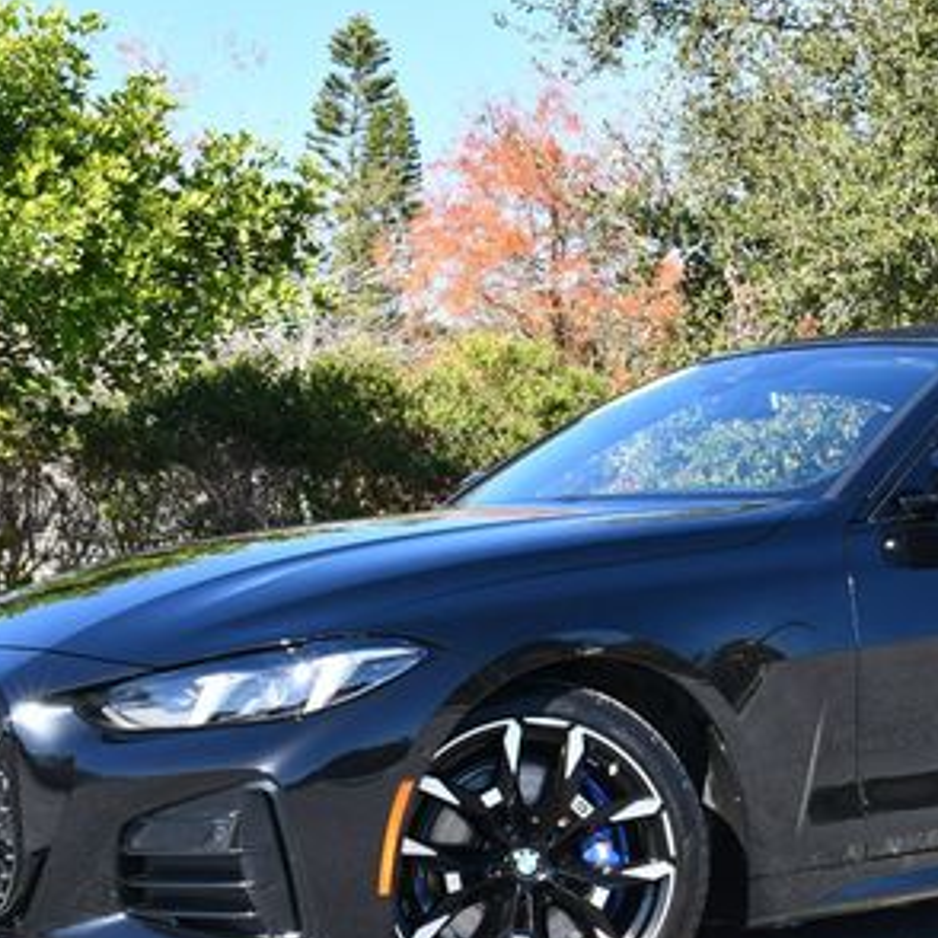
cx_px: 740
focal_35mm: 89
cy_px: 488
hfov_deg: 19.3
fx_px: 2728
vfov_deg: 19.5
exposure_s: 1/250
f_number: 8
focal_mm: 24
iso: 200
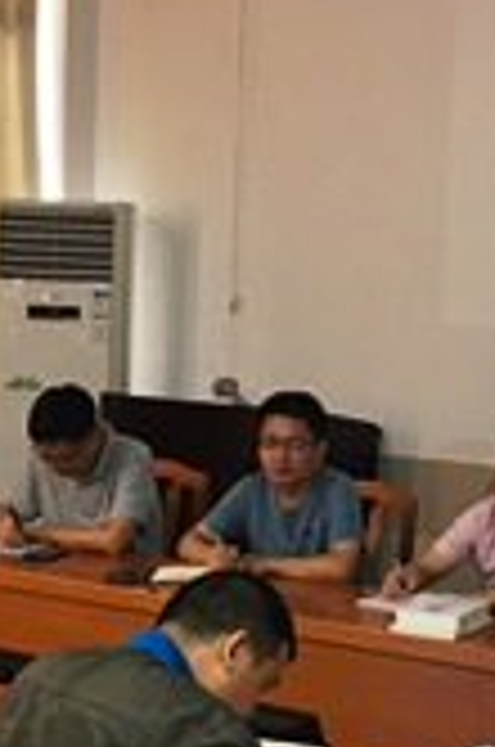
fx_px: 1885
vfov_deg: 22.4
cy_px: 425
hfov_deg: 14.9
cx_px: 356
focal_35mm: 91
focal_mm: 4.15
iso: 50
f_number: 2.2
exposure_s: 1/17
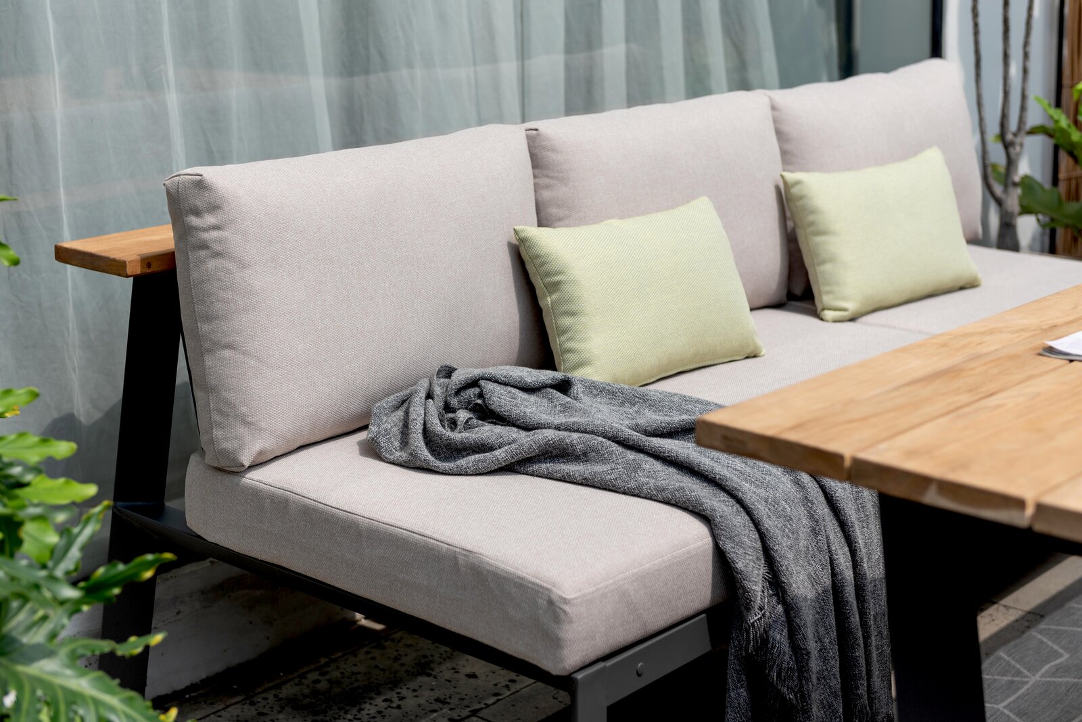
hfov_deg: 34.5
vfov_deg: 23.4
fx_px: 1744
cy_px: 361
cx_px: 541
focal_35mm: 58
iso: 100
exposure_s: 1/1600
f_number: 3.5
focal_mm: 58
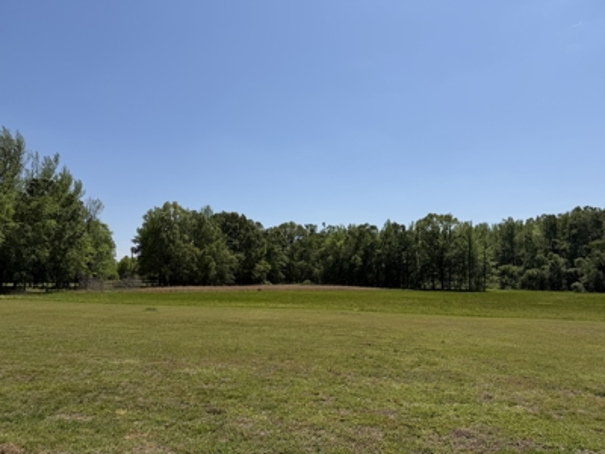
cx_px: 302
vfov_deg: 56.8
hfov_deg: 71.6
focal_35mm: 24
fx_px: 419
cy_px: 227
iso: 80
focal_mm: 6.76
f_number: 1.78
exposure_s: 1/8130
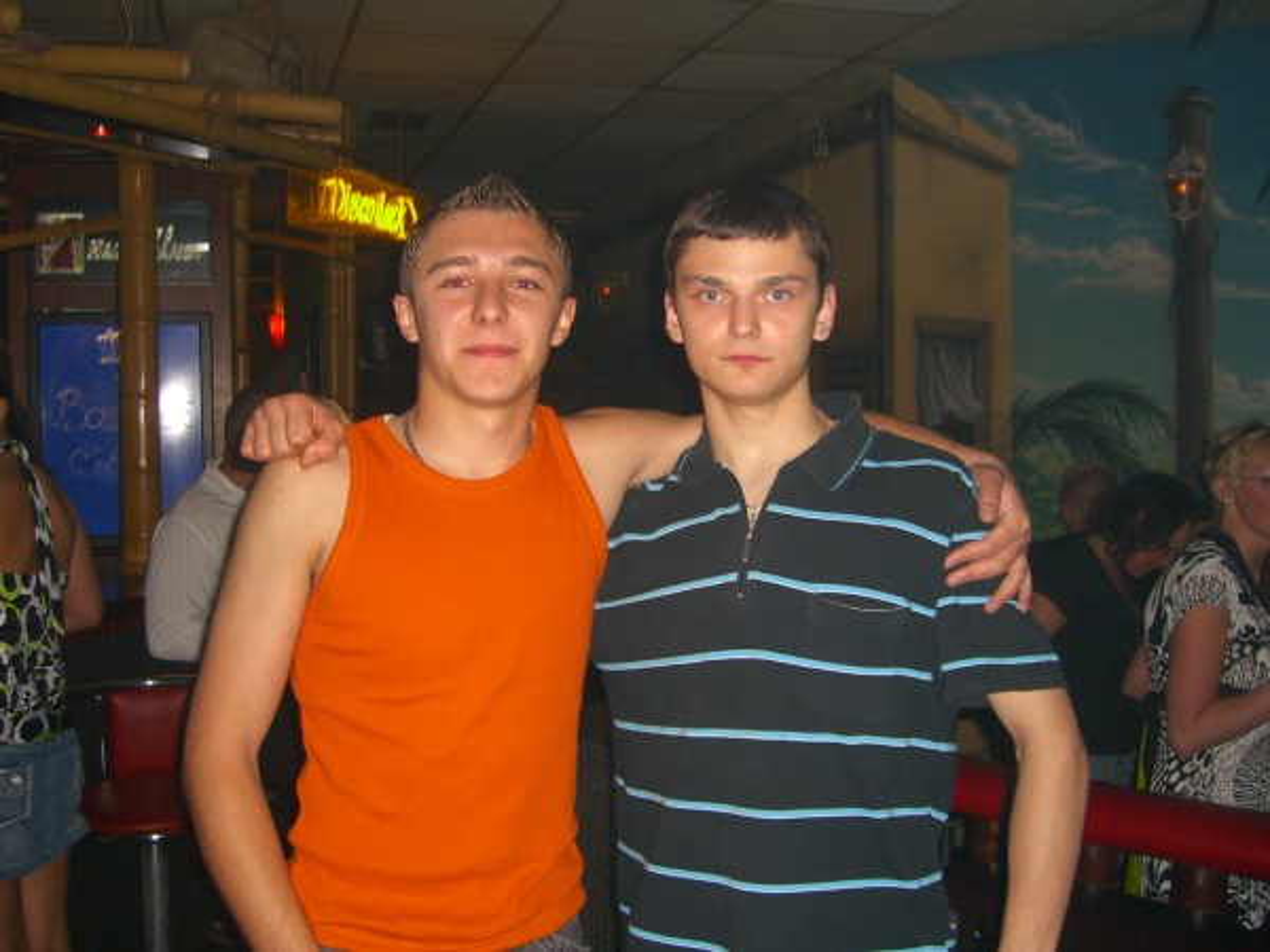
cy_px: 476
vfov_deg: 37.7
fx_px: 1394
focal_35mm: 38
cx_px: 635
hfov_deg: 49.0
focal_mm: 7.9
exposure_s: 1/60
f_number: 2.8
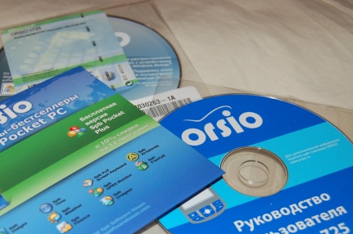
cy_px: 155
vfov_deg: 20.9
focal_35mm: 65
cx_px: 141
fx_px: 633
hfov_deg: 31.1
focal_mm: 31
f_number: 4.5
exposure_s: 1/60
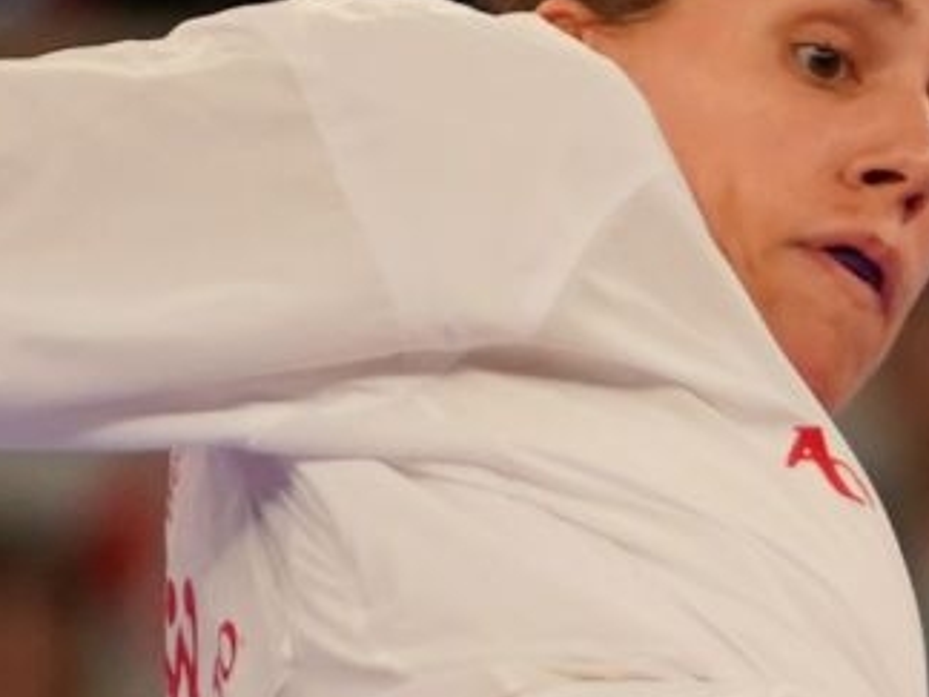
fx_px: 38458
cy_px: 582
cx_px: 594
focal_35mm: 1433
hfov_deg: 1.4
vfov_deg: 1.0
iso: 1600
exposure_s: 1/1000
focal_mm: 179
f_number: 2.8
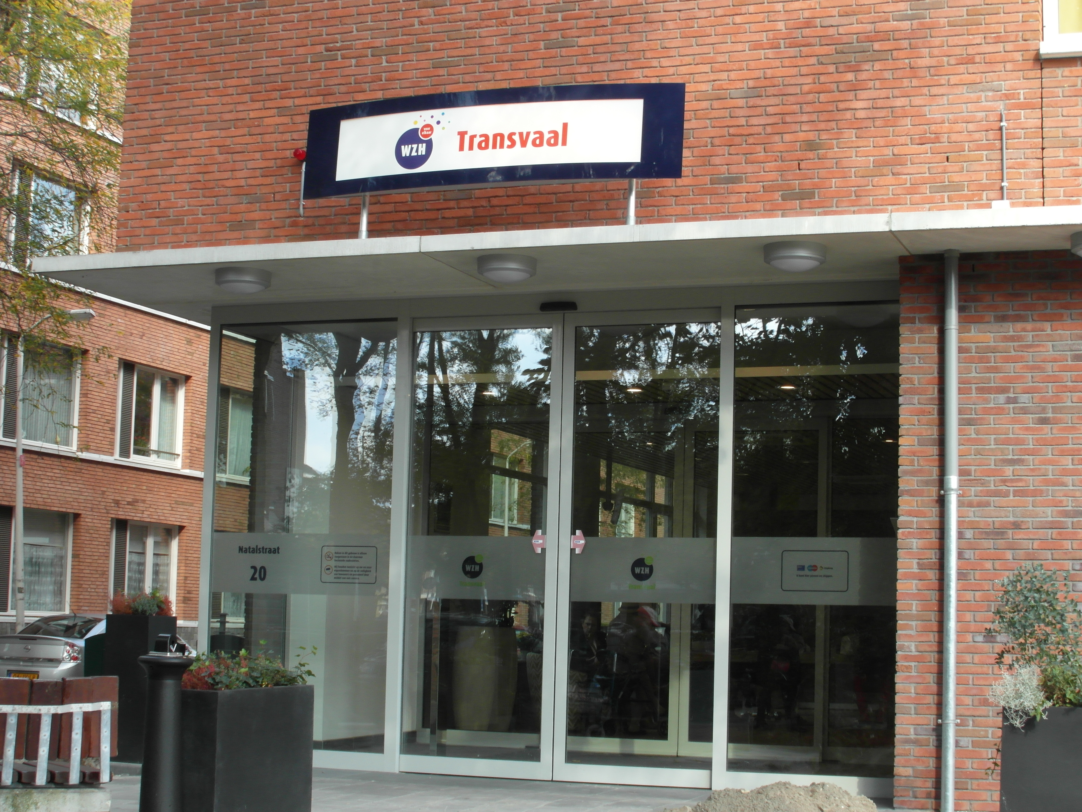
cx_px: 541
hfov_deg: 31.2
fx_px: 1938
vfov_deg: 23.7
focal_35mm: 62
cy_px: 406
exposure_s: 1/45
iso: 80
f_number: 5.6
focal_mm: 10.2
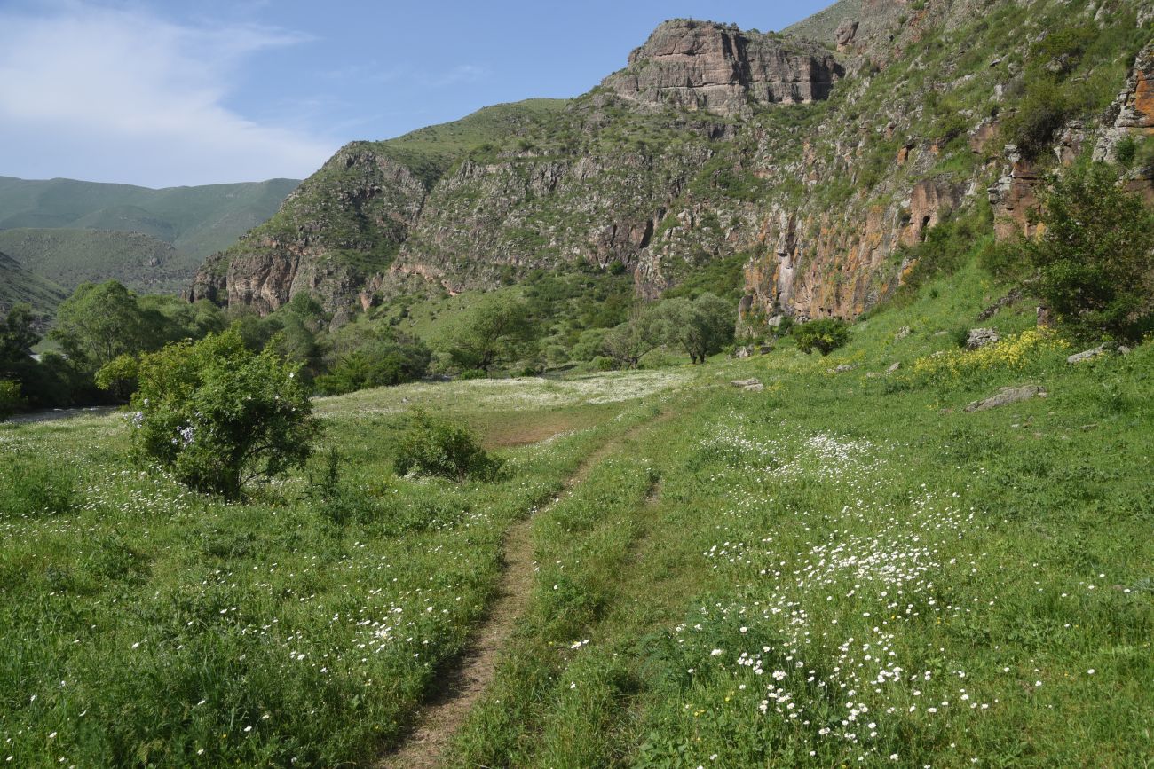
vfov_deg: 41.1
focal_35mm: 32
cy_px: 384
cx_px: 577
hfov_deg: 58.7
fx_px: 1026
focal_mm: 32
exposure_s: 1/125
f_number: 13
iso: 125
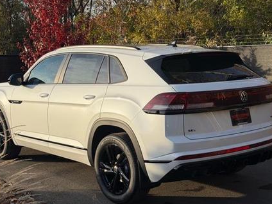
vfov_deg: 25.6
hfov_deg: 33.8
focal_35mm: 57
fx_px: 448
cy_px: 119
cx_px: 132
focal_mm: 6.76
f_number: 1.78
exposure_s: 1/4329
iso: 64
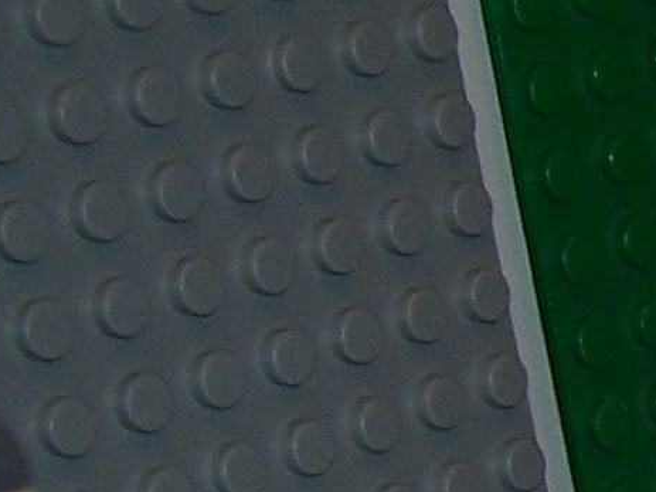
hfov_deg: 9.1
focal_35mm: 188
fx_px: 3562
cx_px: 1727
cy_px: 793
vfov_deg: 7.7
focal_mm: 5.6
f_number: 2.7
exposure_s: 1/60
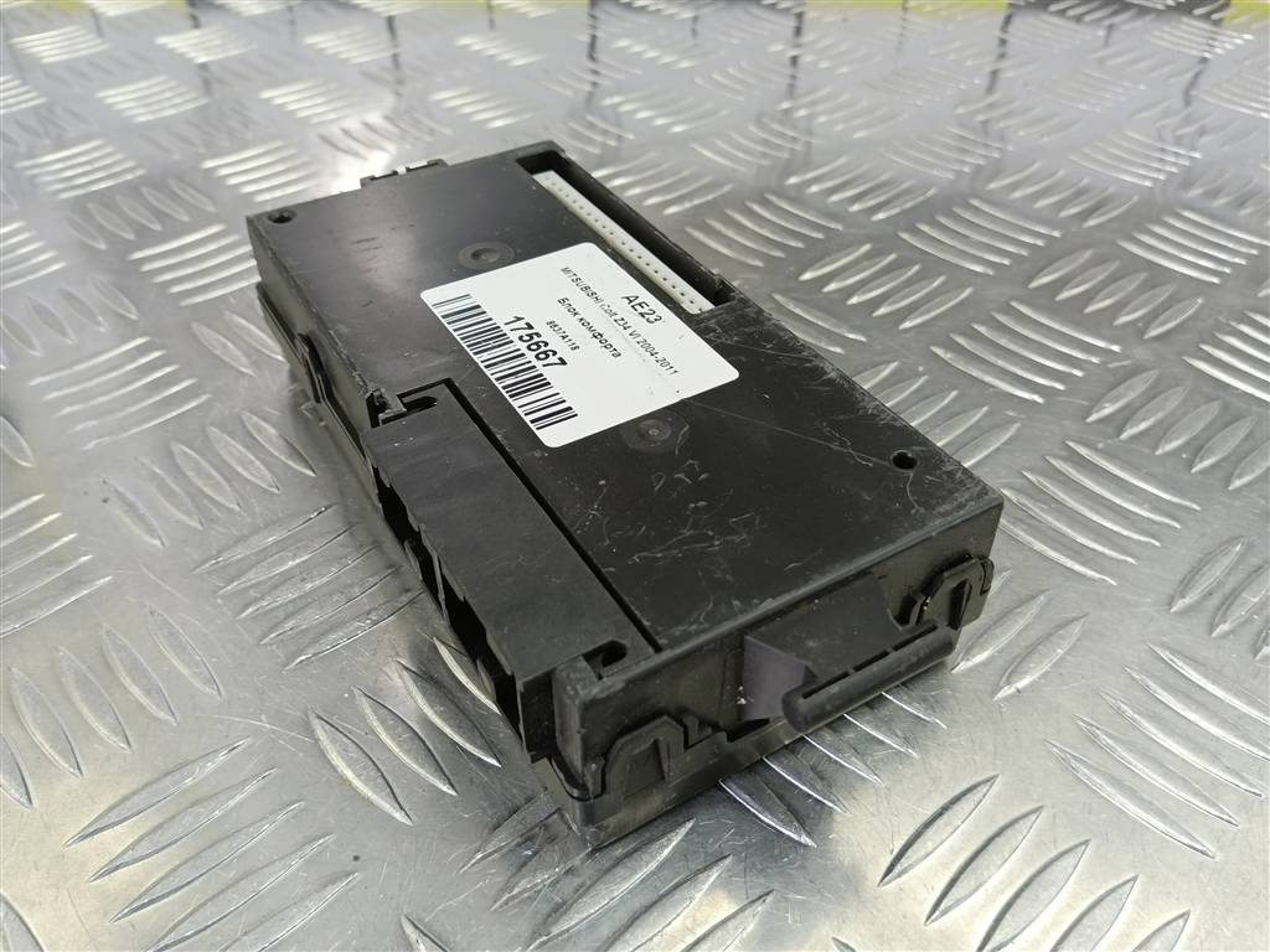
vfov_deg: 51.4
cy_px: 476
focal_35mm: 27
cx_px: 635
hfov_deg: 65.3
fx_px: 991
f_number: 1.6
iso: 185
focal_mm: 4.11
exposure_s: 1/50
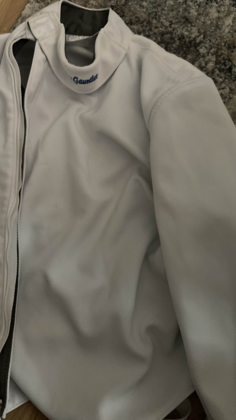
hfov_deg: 37.7
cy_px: 210
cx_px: 98
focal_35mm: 31
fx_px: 345
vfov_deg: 62.6
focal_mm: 3.99
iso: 640
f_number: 1.8
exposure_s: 1/22
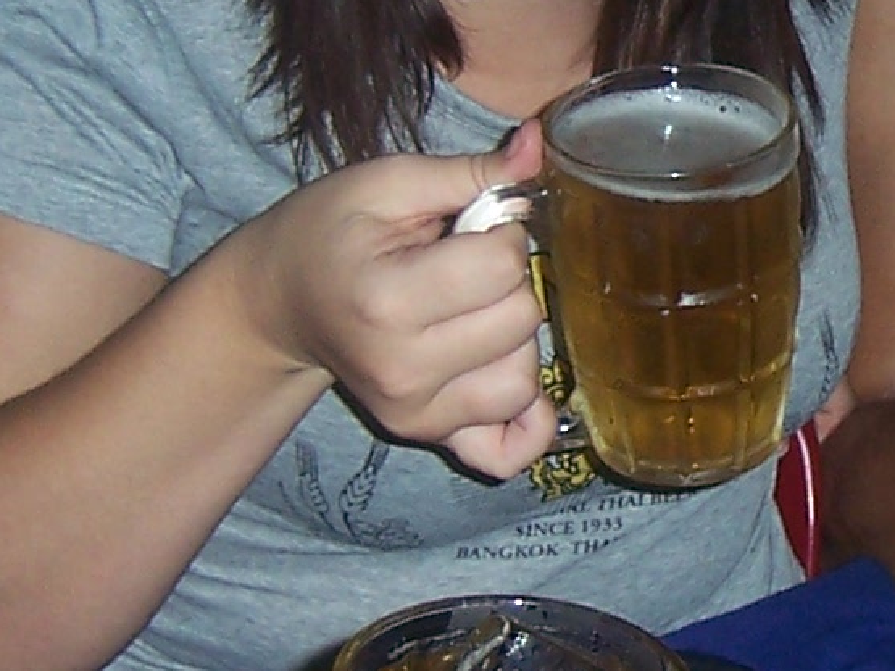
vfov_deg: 8.8
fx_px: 4317
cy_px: 32
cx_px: 889
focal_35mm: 167
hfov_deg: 11.7
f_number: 2.8
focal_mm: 6.2
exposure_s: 1/60
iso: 80
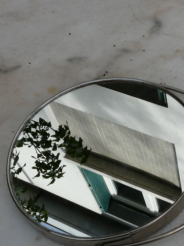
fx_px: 418
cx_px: 176
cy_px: 171
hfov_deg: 23.9
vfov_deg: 32.3
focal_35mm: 59
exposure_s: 1/400
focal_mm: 4.6
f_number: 6.3
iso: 100
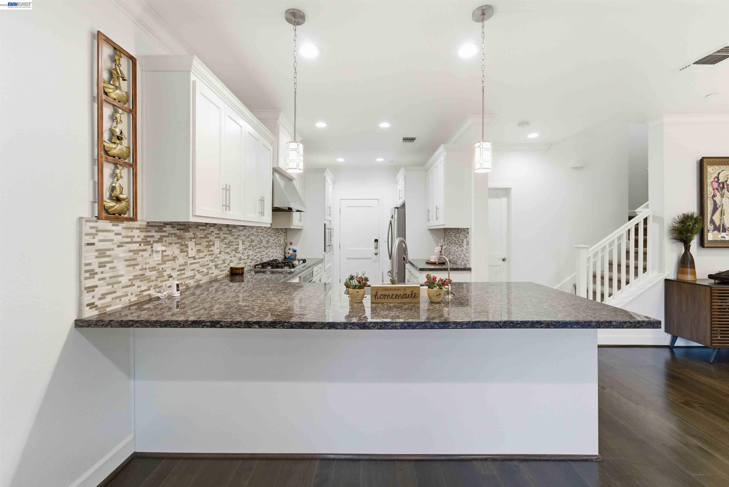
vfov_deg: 81.3
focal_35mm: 14
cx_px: 364
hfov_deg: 104.2
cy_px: 244
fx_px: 284
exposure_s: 1/400
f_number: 8
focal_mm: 14
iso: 2000
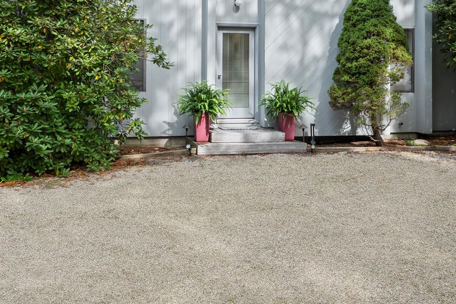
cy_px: 76
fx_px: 469
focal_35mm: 37
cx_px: 223
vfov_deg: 35.2
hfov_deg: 51.9
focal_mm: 18.5
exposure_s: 1/30
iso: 100
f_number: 8
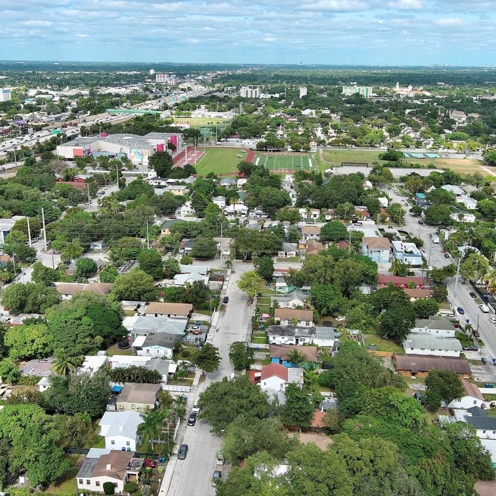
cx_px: 238
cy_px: 252
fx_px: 616
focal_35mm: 38
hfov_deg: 43.8
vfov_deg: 43.9
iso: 101
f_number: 2.8
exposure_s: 1/1142
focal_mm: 10.57
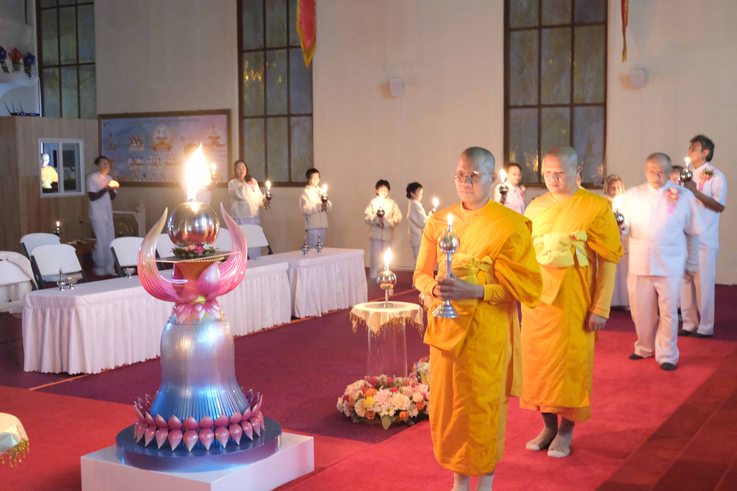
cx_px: 368
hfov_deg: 41.9
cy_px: 246
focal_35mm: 47
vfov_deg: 28.6
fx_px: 962
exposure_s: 1/12
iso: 6400
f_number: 3.6
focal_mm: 31.5
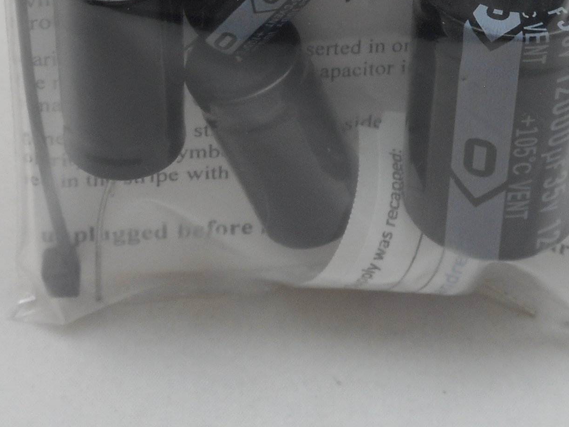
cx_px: 361
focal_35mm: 131
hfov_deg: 15.0
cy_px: -186
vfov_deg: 10.9
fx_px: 2154
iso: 110
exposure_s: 1/30
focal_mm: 7.9
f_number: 4.7
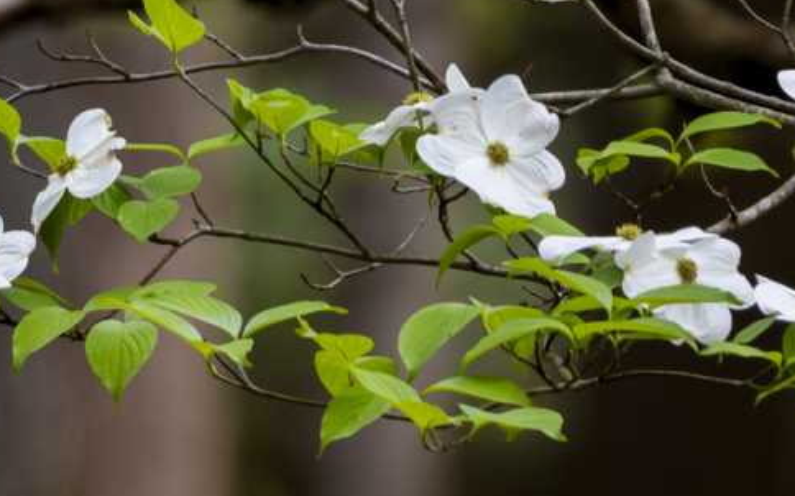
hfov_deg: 0.9
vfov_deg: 0.6
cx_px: 953
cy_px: -105
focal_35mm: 2373
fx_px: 51390
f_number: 8
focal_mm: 550
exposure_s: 1/250
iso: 400
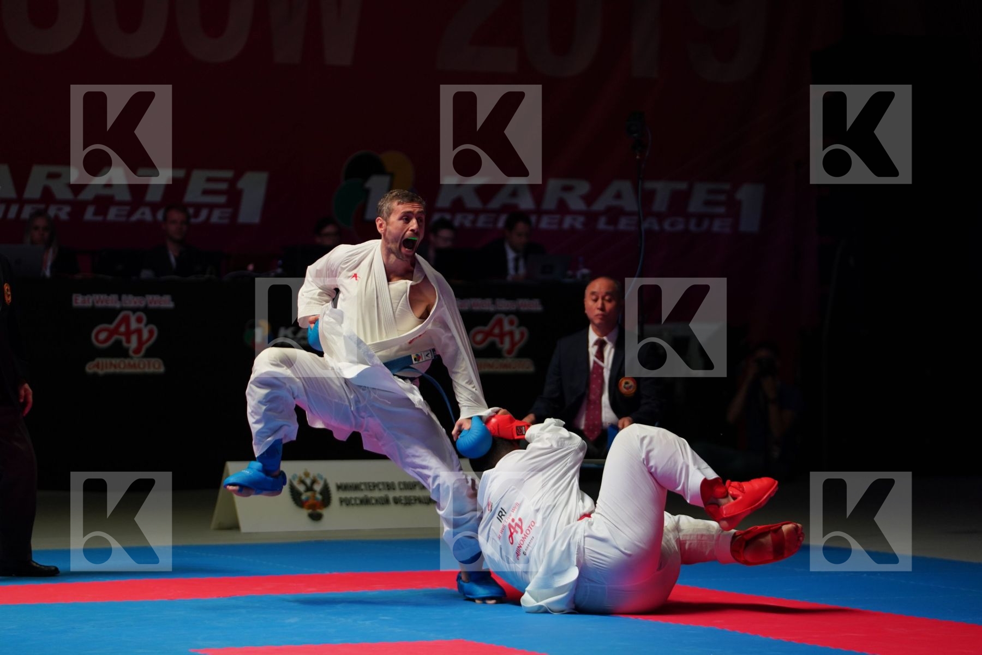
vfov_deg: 10.8
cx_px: 491
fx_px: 3464
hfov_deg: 16.1
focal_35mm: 127
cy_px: 328
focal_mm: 127
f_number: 2.8
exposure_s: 1/1000
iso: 1250
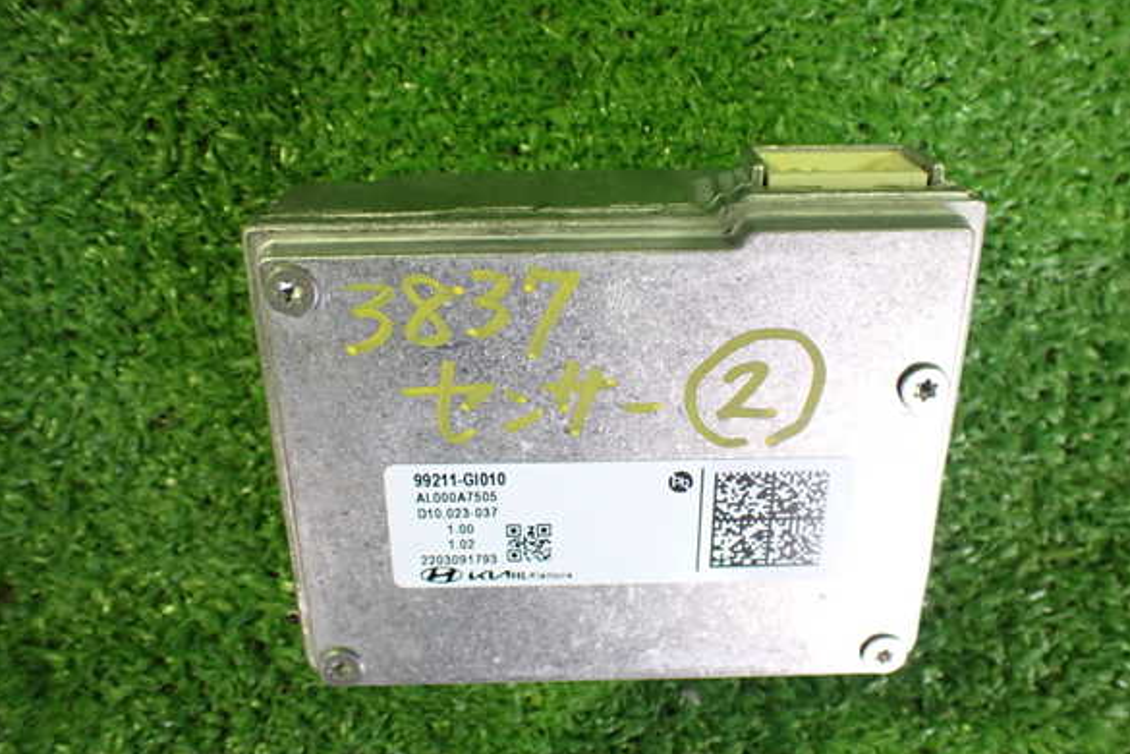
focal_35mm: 32
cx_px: 572
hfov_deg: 58.7
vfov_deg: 41.1
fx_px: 1004
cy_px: 373
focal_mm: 5.4
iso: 800
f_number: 2.3
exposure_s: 1/50
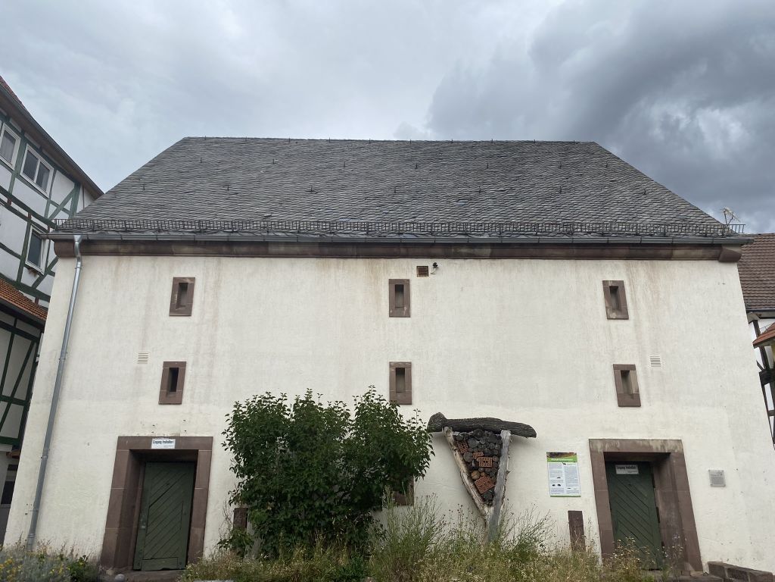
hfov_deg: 67.3
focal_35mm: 26
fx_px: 582
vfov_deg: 53.1
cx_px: 388
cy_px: 291
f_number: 1.8
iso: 32
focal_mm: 4.25
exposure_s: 1/1701
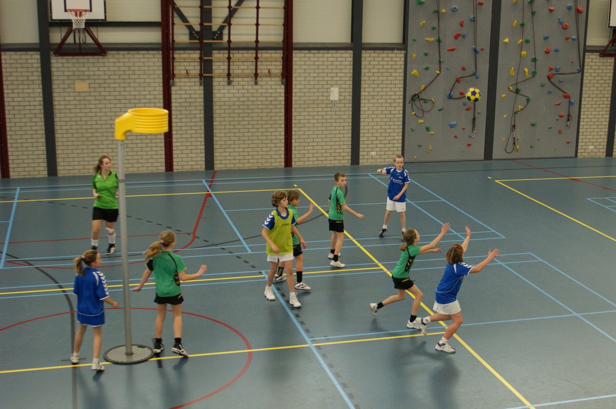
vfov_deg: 31.8
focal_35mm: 42
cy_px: 204
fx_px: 718
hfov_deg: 46.4
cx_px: 308
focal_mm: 28
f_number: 2.8
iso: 400
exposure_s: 1/200
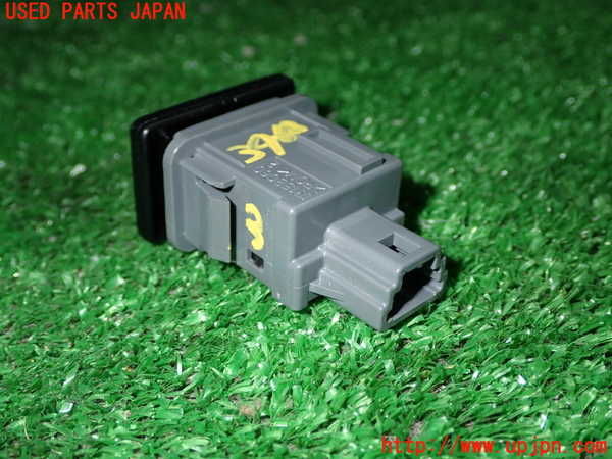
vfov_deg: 30.9
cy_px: 230
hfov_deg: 40.4
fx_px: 831
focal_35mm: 47
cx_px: 306
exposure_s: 1/50
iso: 200
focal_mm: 8.4
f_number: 9
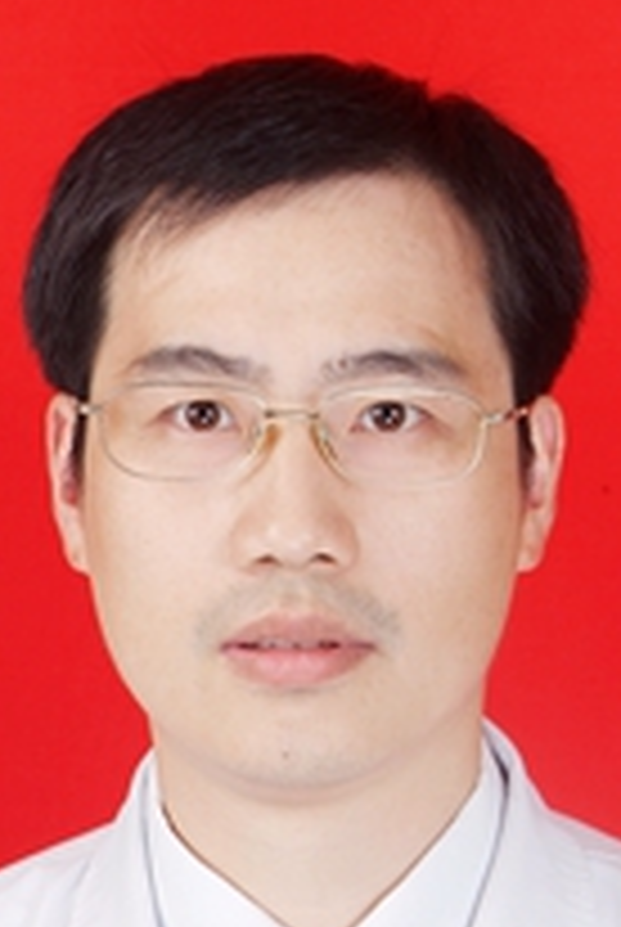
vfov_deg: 9.4
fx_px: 5596
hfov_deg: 6.4
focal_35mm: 217
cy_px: 724
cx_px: 295
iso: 100
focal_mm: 70
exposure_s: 1/90
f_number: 11
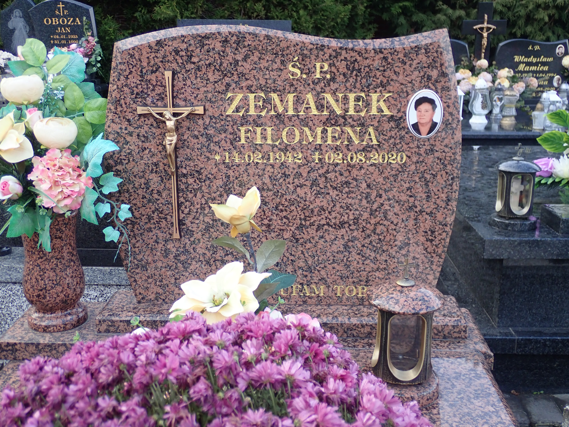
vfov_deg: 36.0
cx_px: 284
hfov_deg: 46.8
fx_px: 657
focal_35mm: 40
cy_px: 214
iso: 200
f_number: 2.8
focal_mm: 7.34
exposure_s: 1/250
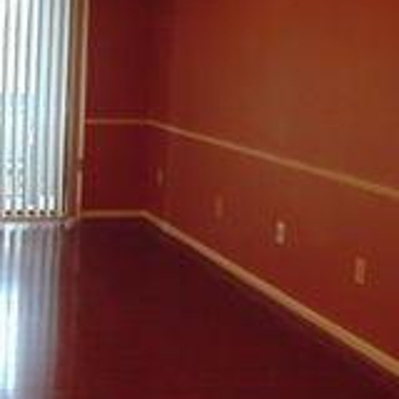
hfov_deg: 28.2
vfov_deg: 28.7
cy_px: 107
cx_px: 54
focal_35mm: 59
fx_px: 769
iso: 640
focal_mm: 4.5
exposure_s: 1/50
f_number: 3
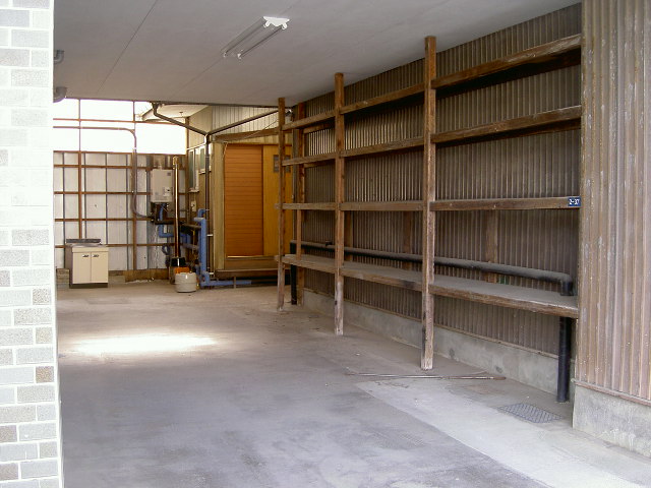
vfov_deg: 36.8
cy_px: 244
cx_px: 326
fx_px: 733
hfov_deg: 47.9
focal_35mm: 39
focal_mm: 8
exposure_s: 1/73
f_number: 2.8
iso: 100
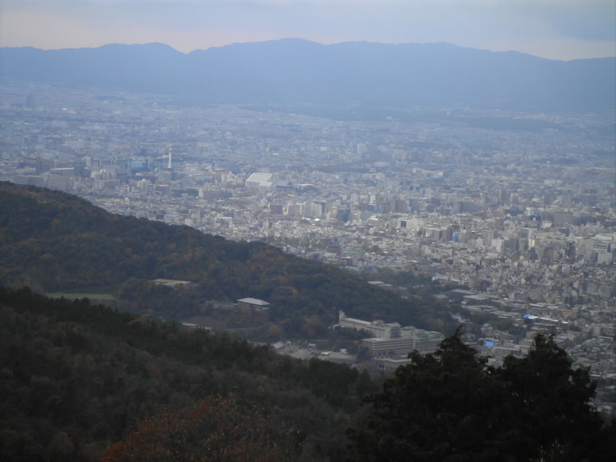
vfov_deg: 13.7
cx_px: 308
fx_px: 1922
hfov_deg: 18.2
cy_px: 231
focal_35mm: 108
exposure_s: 1/250
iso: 64
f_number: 5.9
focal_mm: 19.6
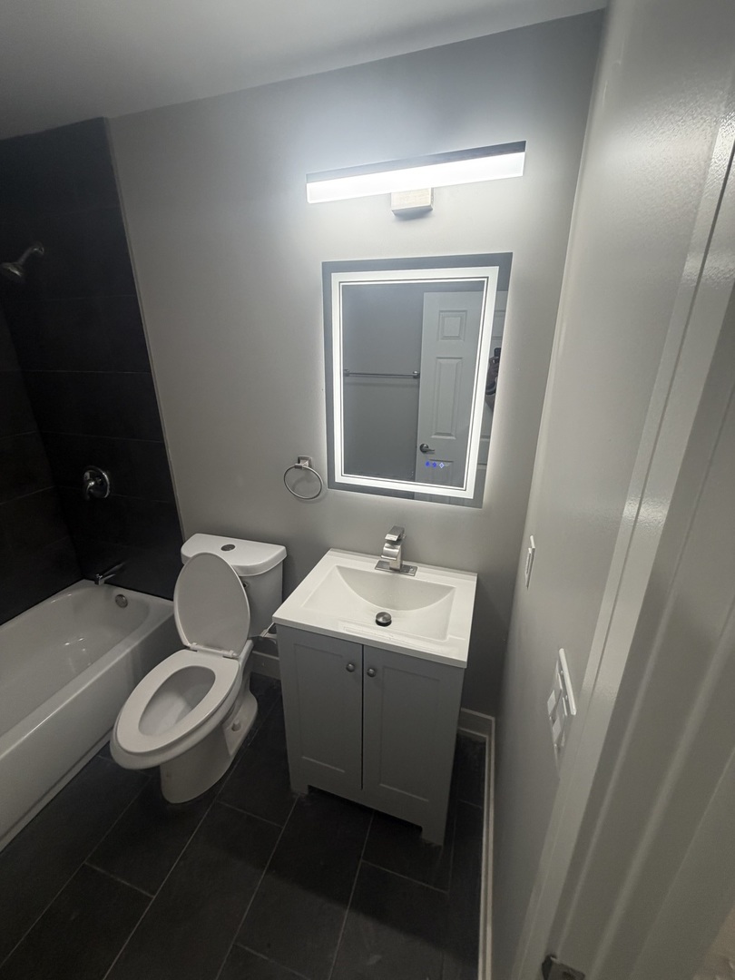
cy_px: 490
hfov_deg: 85.7
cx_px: 368
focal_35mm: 14
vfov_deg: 102.1
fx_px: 396
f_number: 2.2
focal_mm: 2.22
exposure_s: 1/120
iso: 200
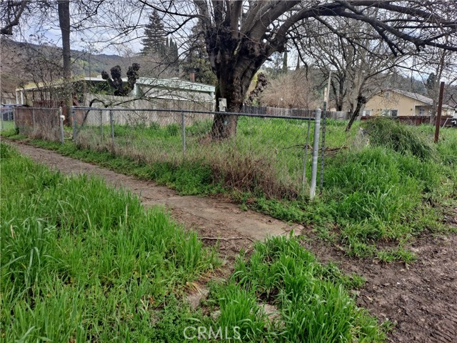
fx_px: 330
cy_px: 172
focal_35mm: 25
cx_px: 228
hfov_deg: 69.4
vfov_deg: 54.9
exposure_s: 1/877
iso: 32
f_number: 2
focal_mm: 4.6
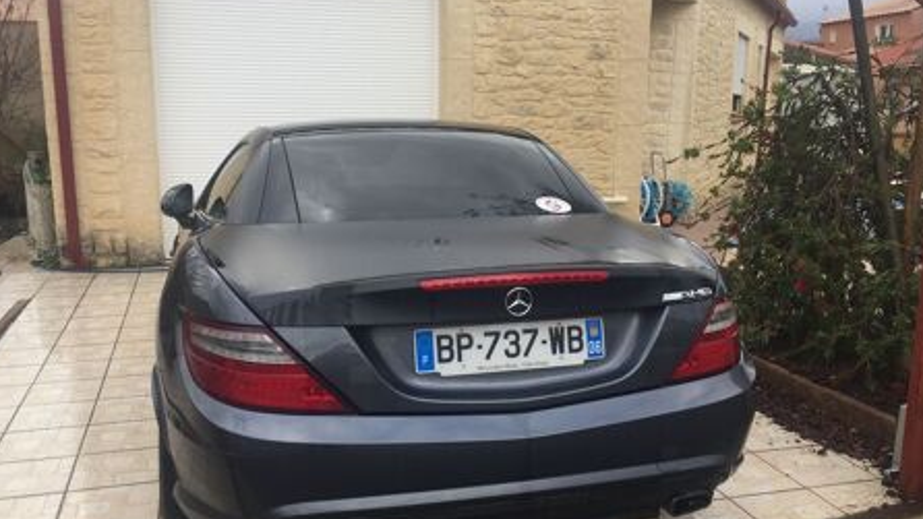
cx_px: 441
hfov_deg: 58.0
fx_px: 832
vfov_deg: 34.6
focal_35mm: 34
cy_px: 281
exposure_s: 1/534
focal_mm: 4.15
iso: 32
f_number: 2.2
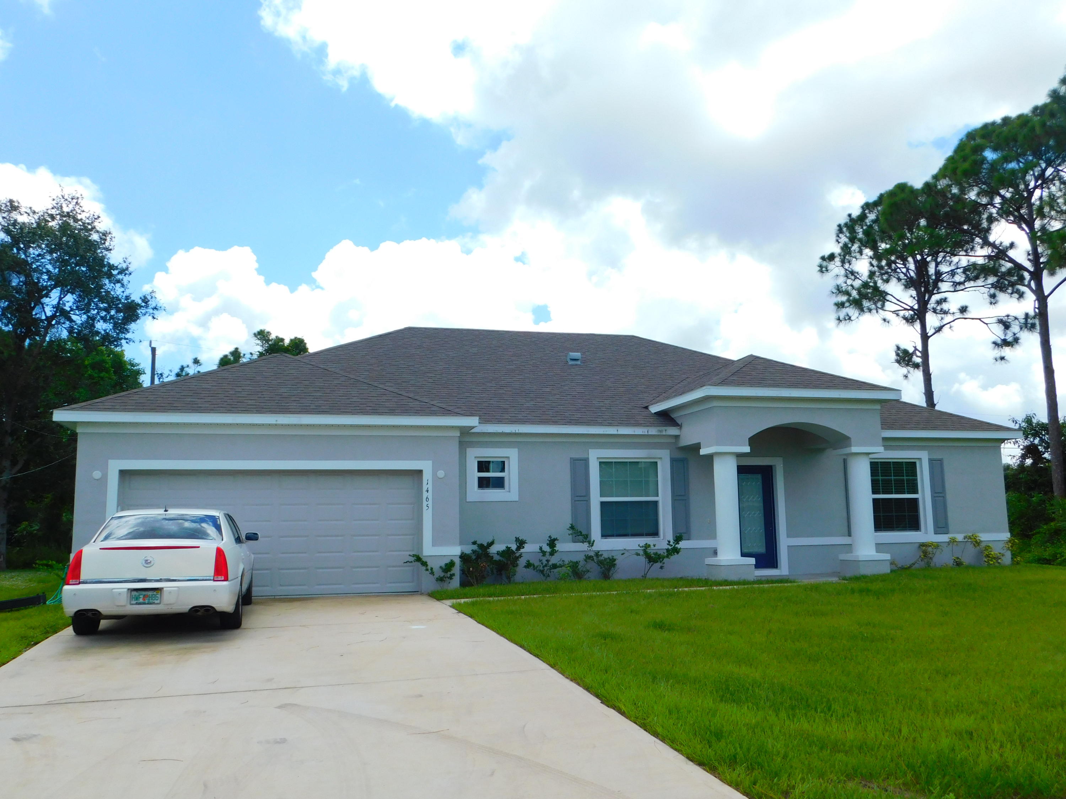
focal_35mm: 30
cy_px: 400
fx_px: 924
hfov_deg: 60.0
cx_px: 533
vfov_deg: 46.8
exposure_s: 1/1250
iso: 125
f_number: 3.2
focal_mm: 5.3
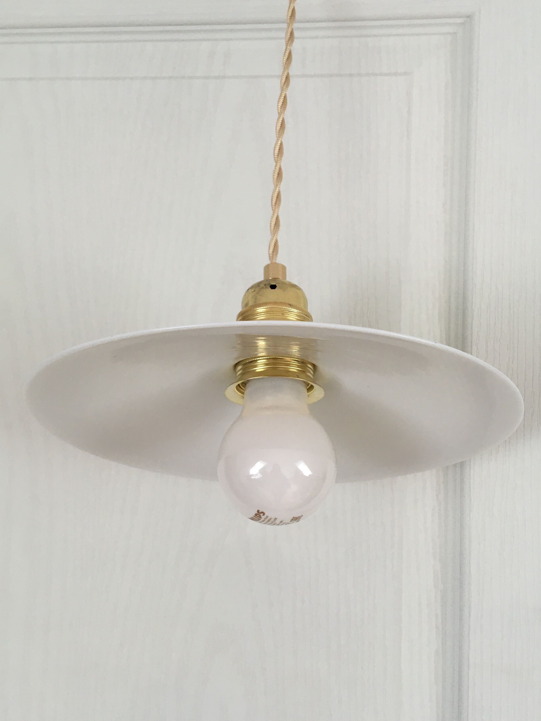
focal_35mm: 36
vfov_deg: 51.3
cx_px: 280
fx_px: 750
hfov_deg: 39.7
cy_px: 338
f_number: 2.2
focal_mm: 4.15
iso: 25
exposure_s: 1/33
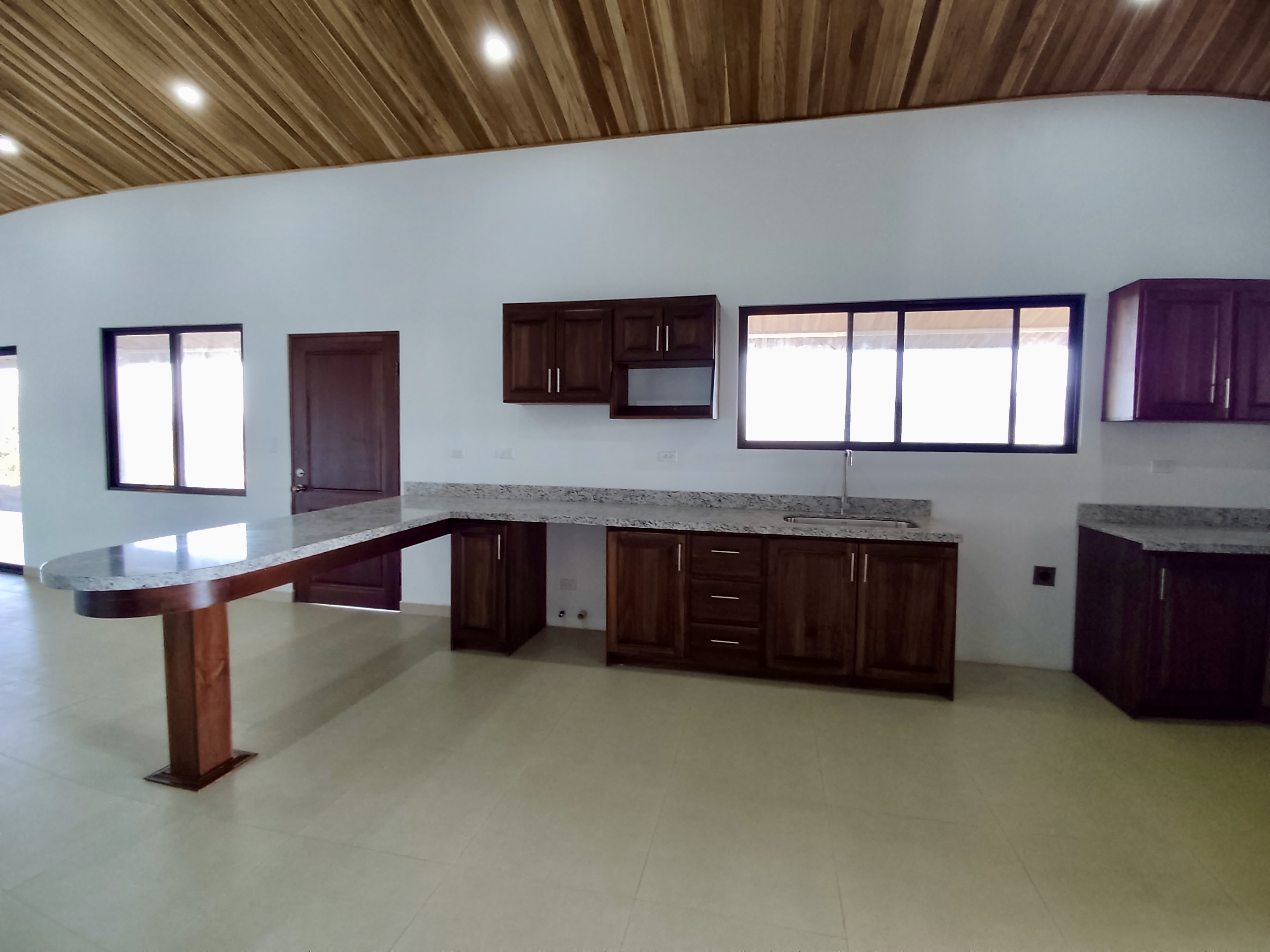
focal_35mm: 15
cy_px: 476
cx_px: 635
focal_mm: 1.6
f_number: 2.2
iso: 136
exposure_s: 1/33
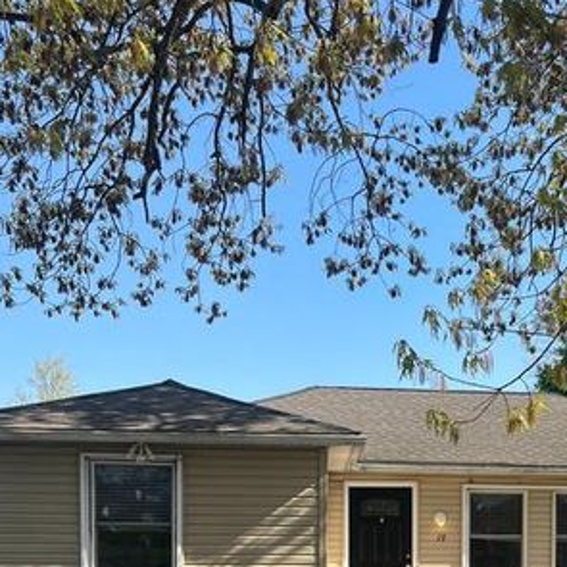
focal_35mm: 52
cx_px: 417
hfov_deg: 32.2
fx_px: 964
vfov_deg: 30.8
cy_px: 545
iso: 50
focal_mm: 5.1
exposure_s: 1/1957
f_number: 1.6
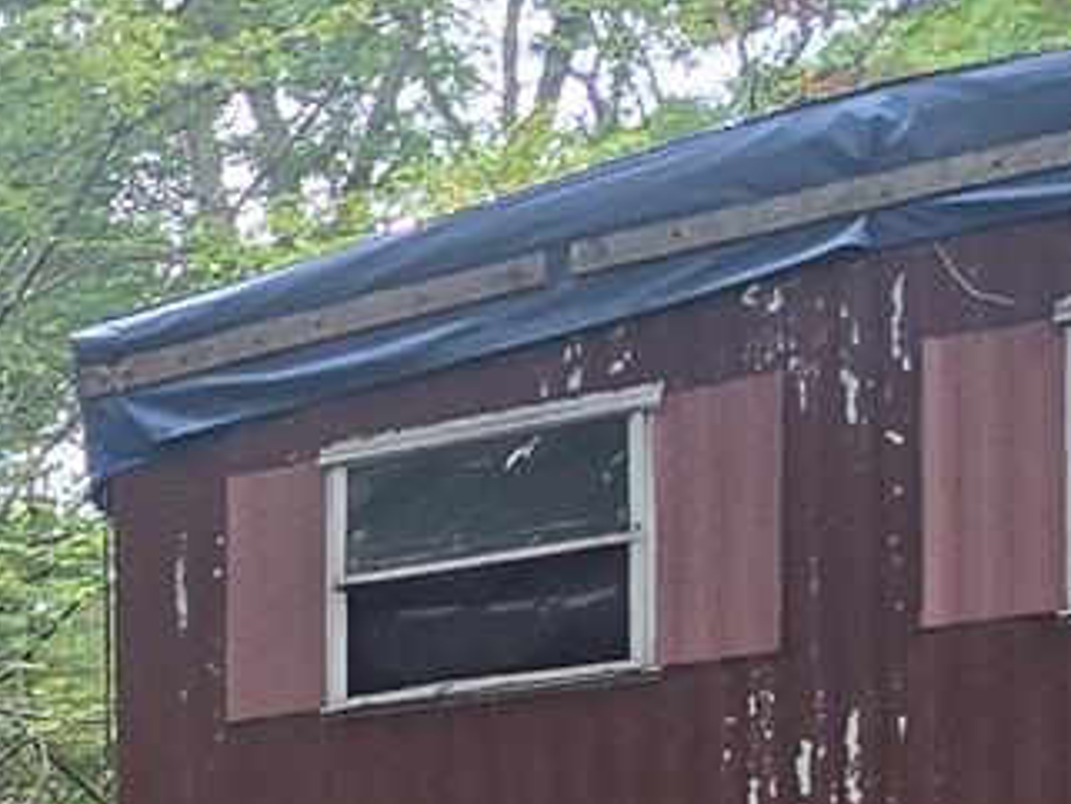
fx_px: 2569
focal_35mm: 83
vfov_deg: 16.2
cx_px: -908
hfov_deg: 18.1
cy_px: 1224
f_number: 2.2
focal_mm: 2.2
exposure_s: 1/60
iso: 80
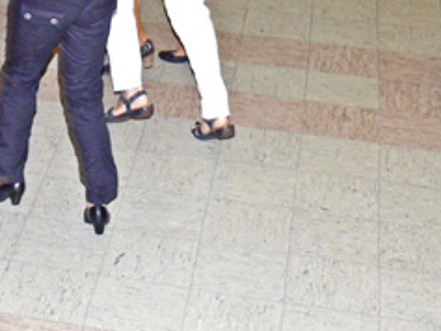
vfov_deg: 12.0
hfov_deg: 15.9
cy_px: -156
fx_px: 1504
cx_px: -115
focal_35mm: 118
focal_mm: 7.4
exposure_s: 1/30
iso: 100
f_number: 2.8
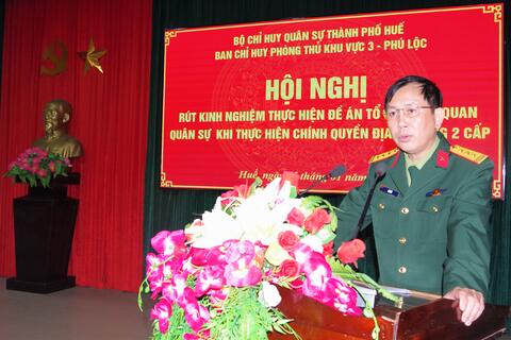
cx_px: 256
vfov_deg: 42.3
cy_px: 170
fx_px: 440
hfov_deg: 60.3
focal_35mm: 31
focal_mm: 21
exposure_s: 1/125
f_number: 7.1
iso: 1600
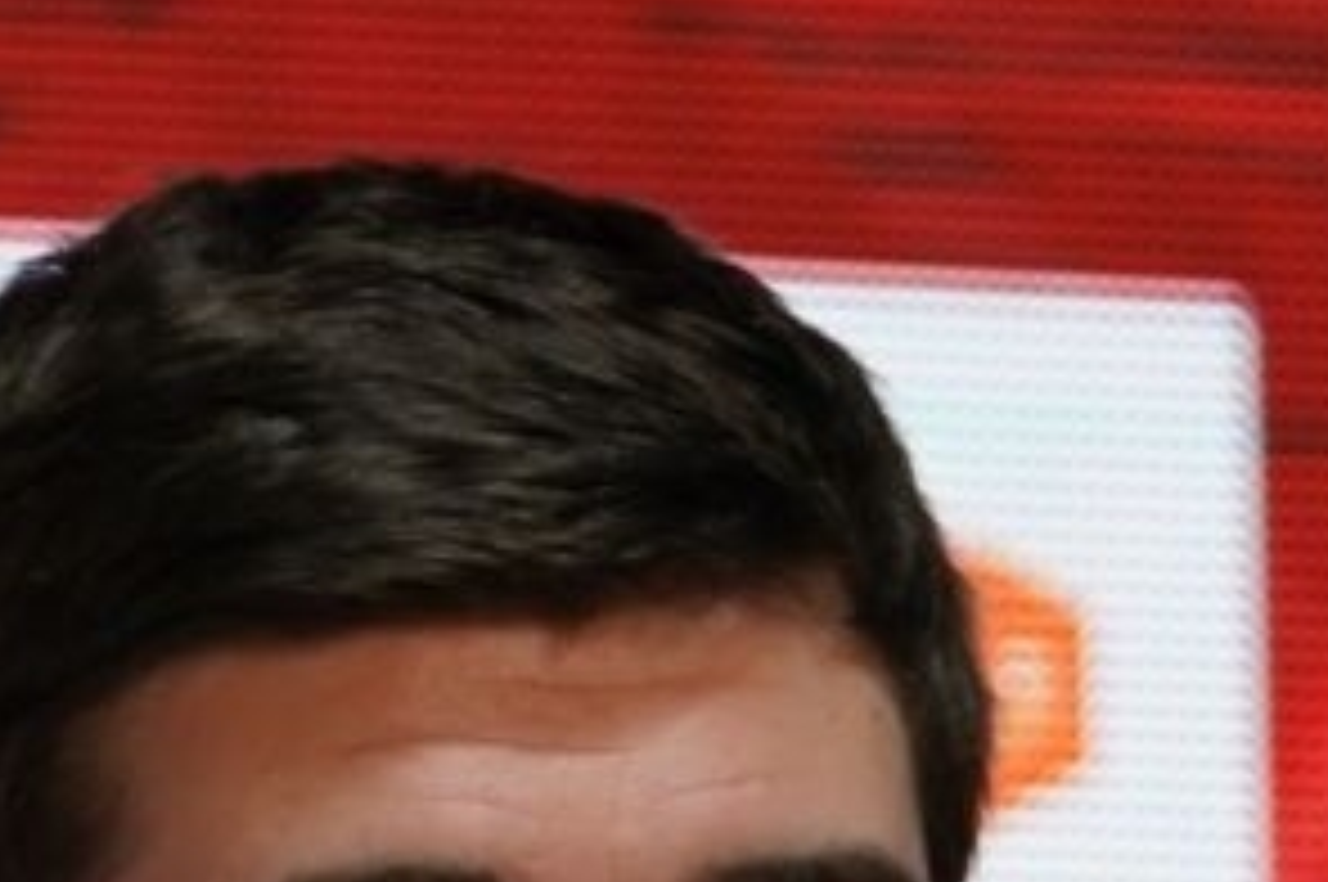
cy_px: 2358
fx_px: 49523
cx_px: -1251
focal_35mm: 1344
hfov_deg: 1.5
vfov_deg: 1.0
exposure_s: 1/250
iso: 320
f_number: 2.8
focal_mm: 147
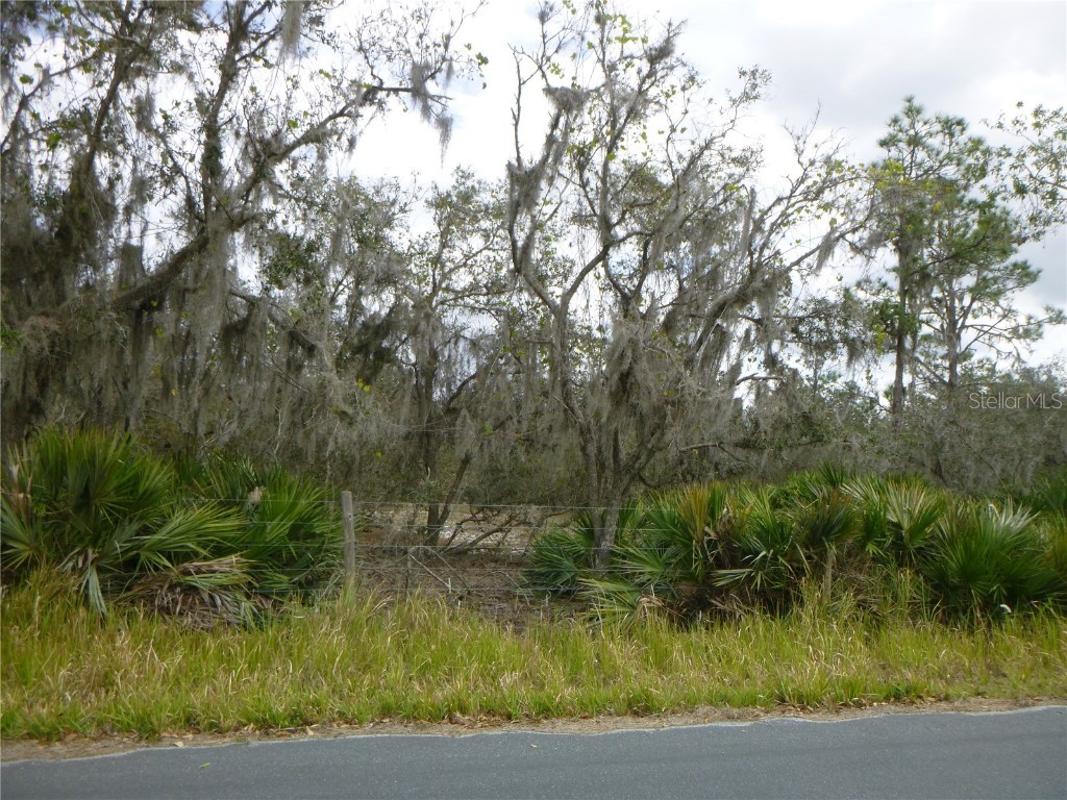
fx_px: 832
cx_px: 534
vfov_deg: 51.4
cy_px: 400
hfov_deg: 65.3
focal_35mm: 27
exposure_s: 1/320
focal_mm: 4.8
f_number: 4
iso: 100
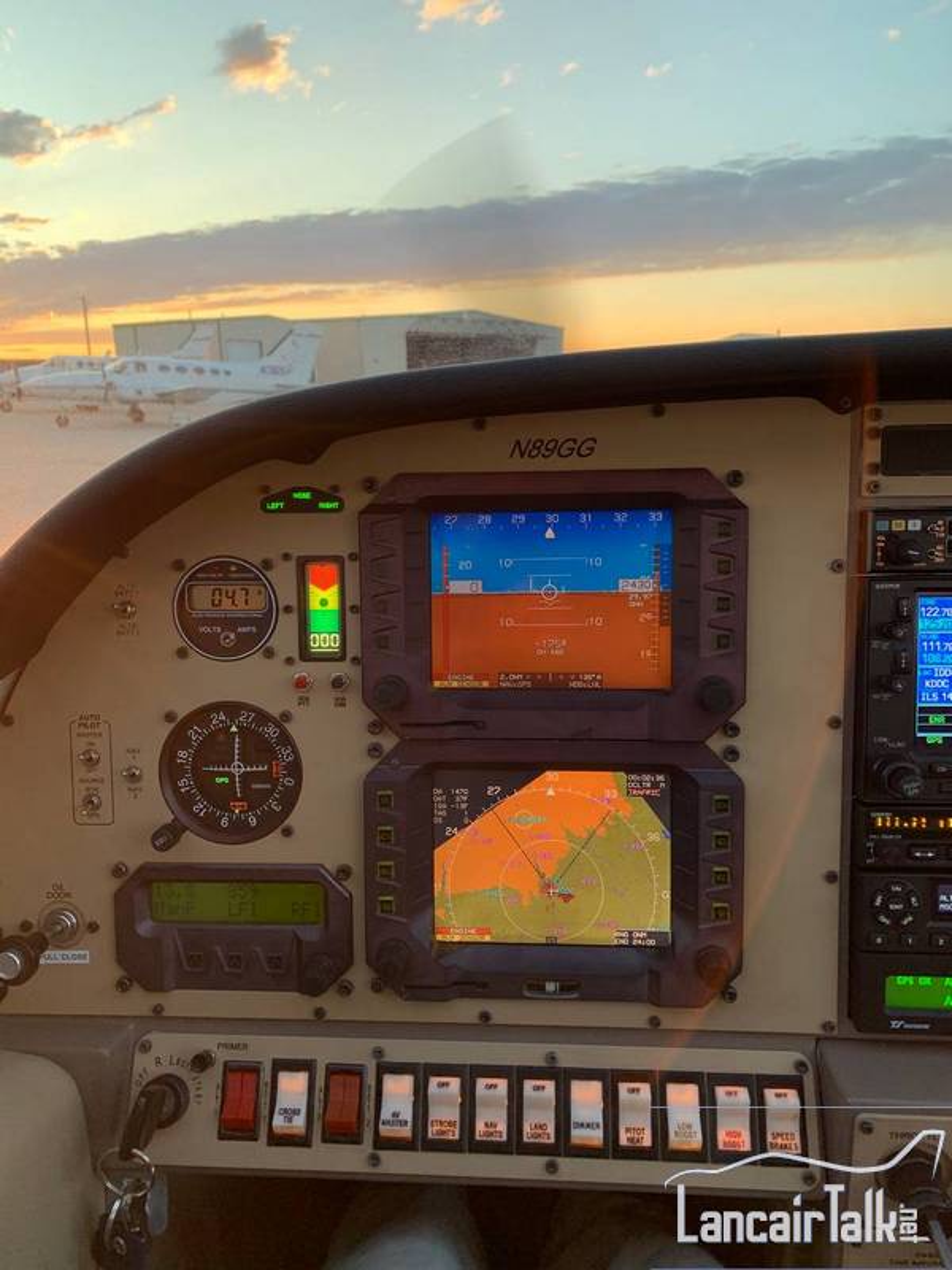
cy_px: 635
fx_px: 953
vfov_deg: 67.3
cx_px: 476
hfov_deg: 53.1
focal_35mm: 26
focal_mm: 4.25
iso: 50
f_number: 1.8
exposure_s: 1/122
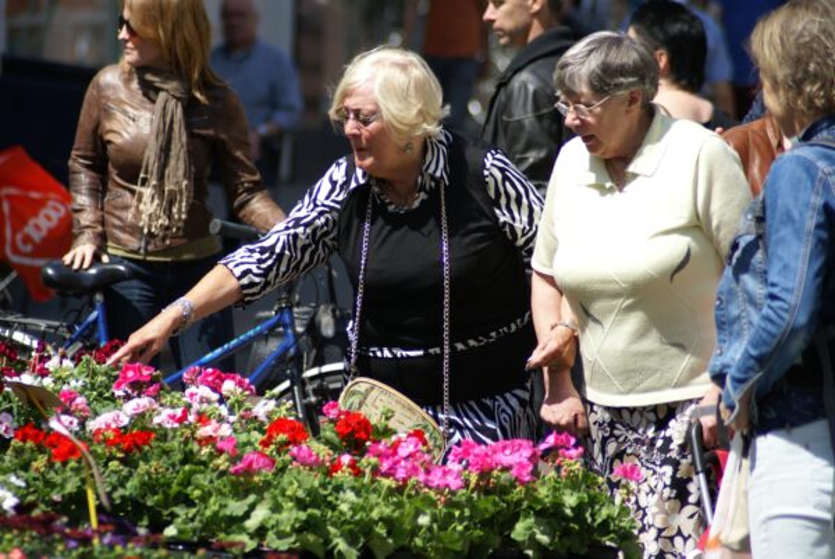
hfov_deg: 6.9
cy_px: 280
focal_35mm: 300
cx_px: 418
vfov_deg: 4.6
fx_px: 6969
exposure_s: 1/500
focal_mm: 200
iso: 100
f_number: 5.6
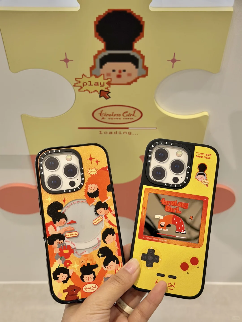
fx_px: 447
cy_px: 161
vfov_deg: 39.7
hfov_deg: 30.3
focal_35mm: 48
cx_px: 121
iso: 64
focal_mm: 6.76
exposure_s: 1/487
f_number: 1.78
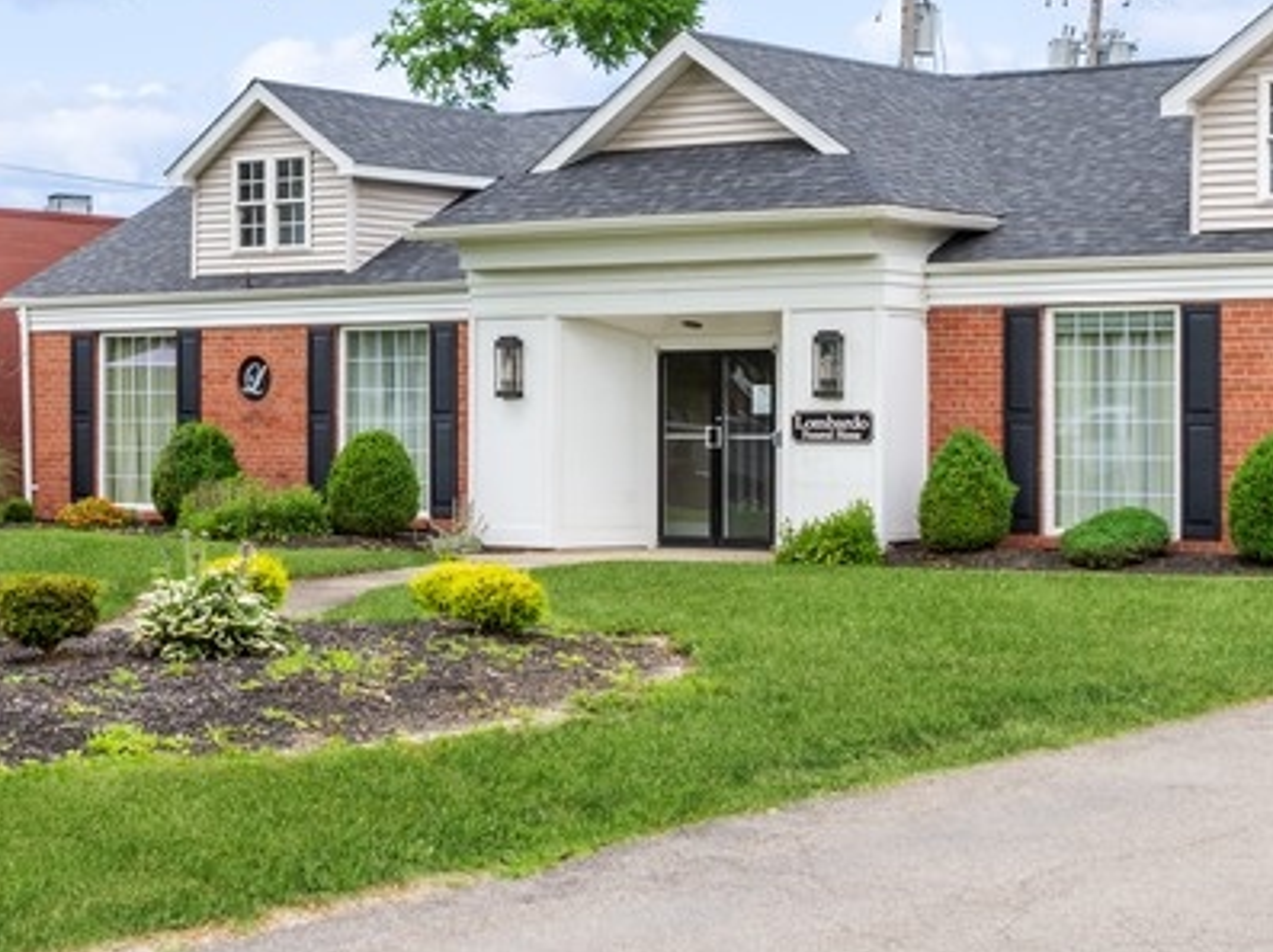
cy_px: 106
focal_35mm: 72
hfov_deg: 27.1
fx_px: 2645
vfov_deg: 20.0
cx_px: 670
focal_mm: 22
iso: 320
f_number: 6.3
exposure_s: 1/1000
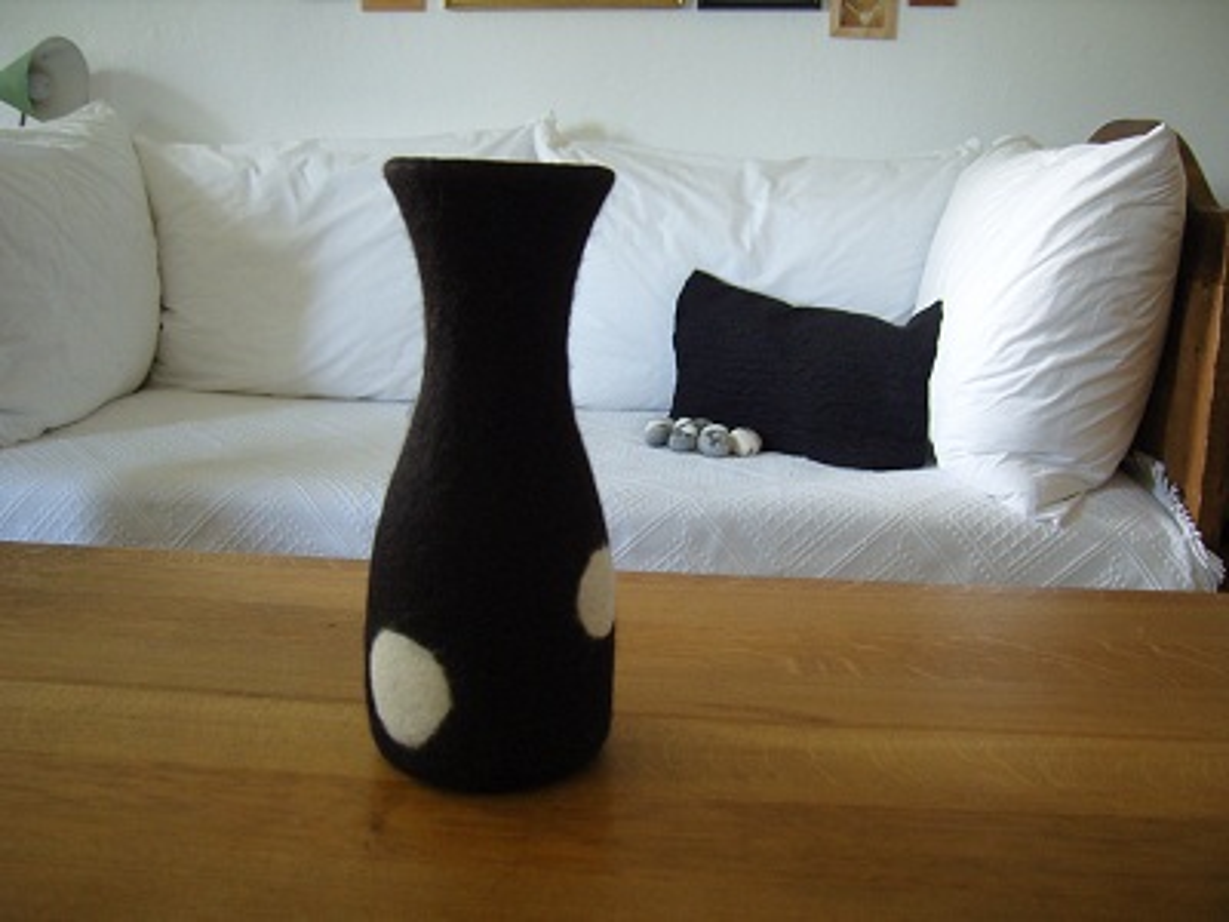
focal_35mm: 34
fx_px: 1207
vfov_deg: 41.8
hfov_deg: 54.0
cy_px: 461
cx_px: 614
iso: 200
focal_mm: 7.3
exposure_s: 1/25
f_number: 2.8
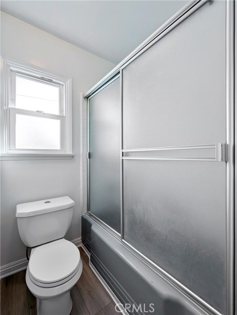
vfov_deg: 110.5
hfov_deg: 94.6
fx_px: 109
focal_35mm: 12
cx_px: 118
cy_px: 158
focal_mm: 2.23
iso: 39
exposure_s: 1/192
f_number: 1.95
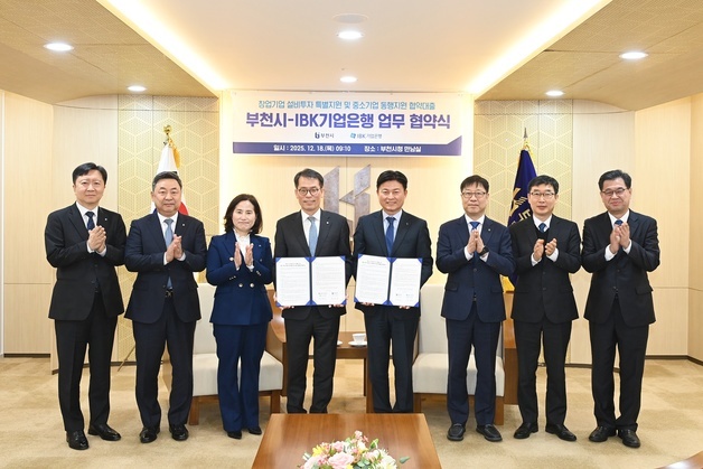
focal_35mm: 34
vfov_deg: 38.9
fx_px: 664
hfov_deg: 55.8
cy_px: 234
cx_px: 352
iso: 2500
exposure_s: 1/125
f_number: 6.3
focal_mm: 34
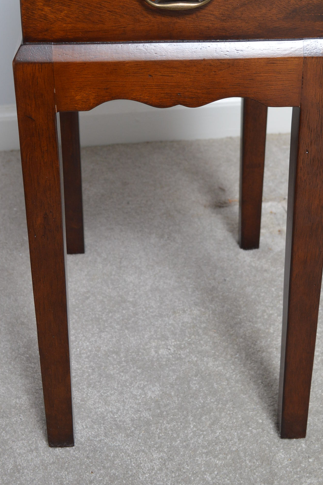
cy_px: 168
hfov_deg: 20.0
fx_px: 917
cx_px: 167
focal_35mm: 68
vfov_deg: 29.5
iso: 400
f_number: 6.3
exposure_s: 1/80
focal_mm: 30
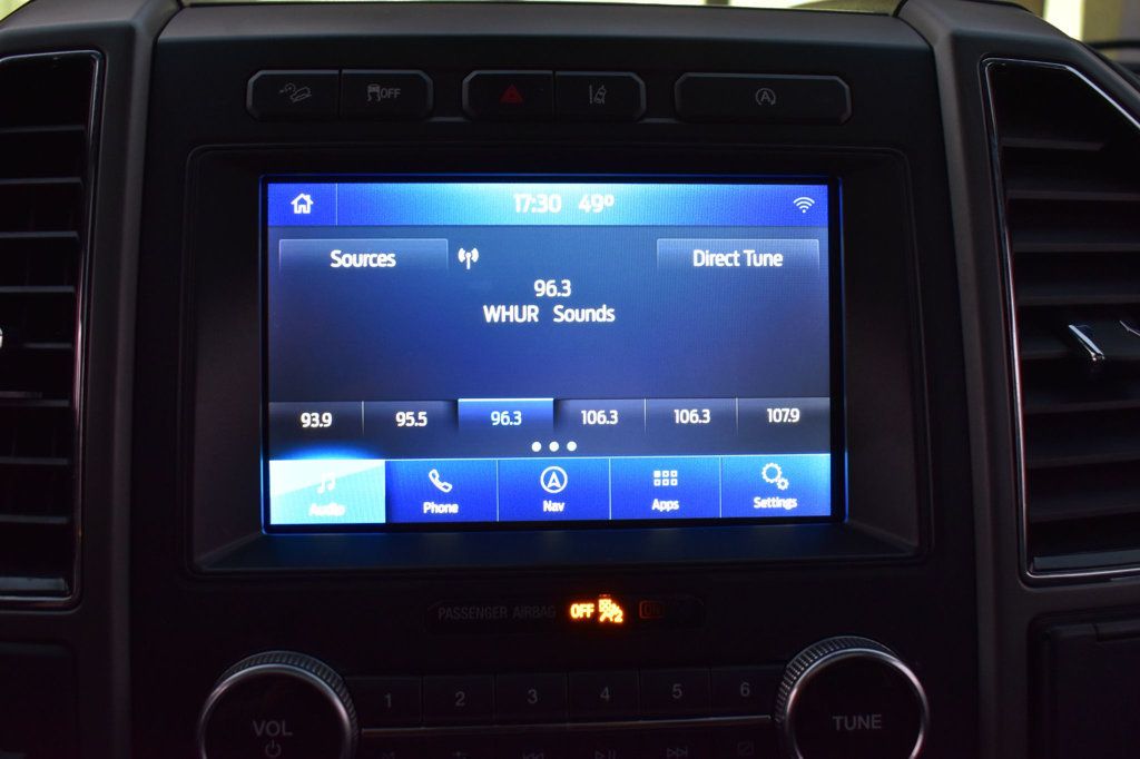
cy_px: 380
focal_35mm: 36
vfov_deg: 36.8
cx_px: 570
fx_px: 1140
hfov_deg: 53.1
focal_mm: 24
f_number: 6.3
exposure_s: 1/15
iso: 1100
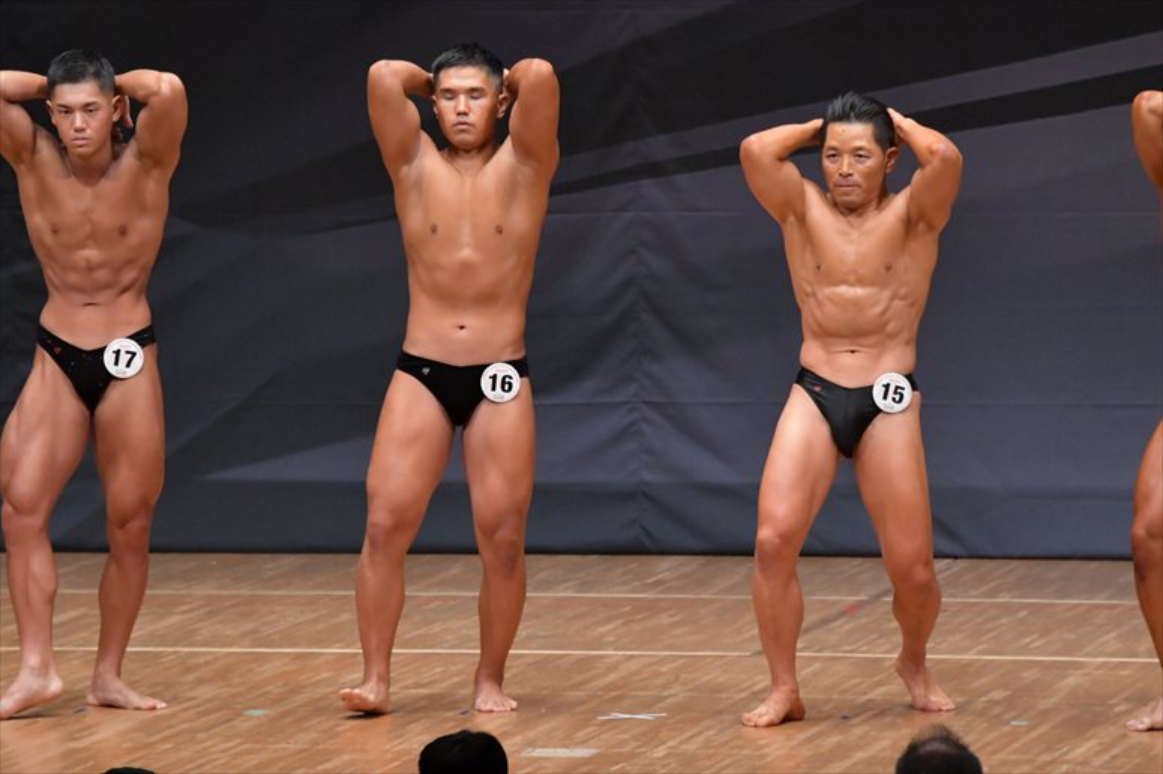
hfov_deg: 7.2
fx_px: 9203
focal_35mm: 285
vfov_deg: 4.8
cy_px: 387
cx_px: 582
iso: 6400
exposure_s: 1/400
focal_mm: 190
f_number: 5.6
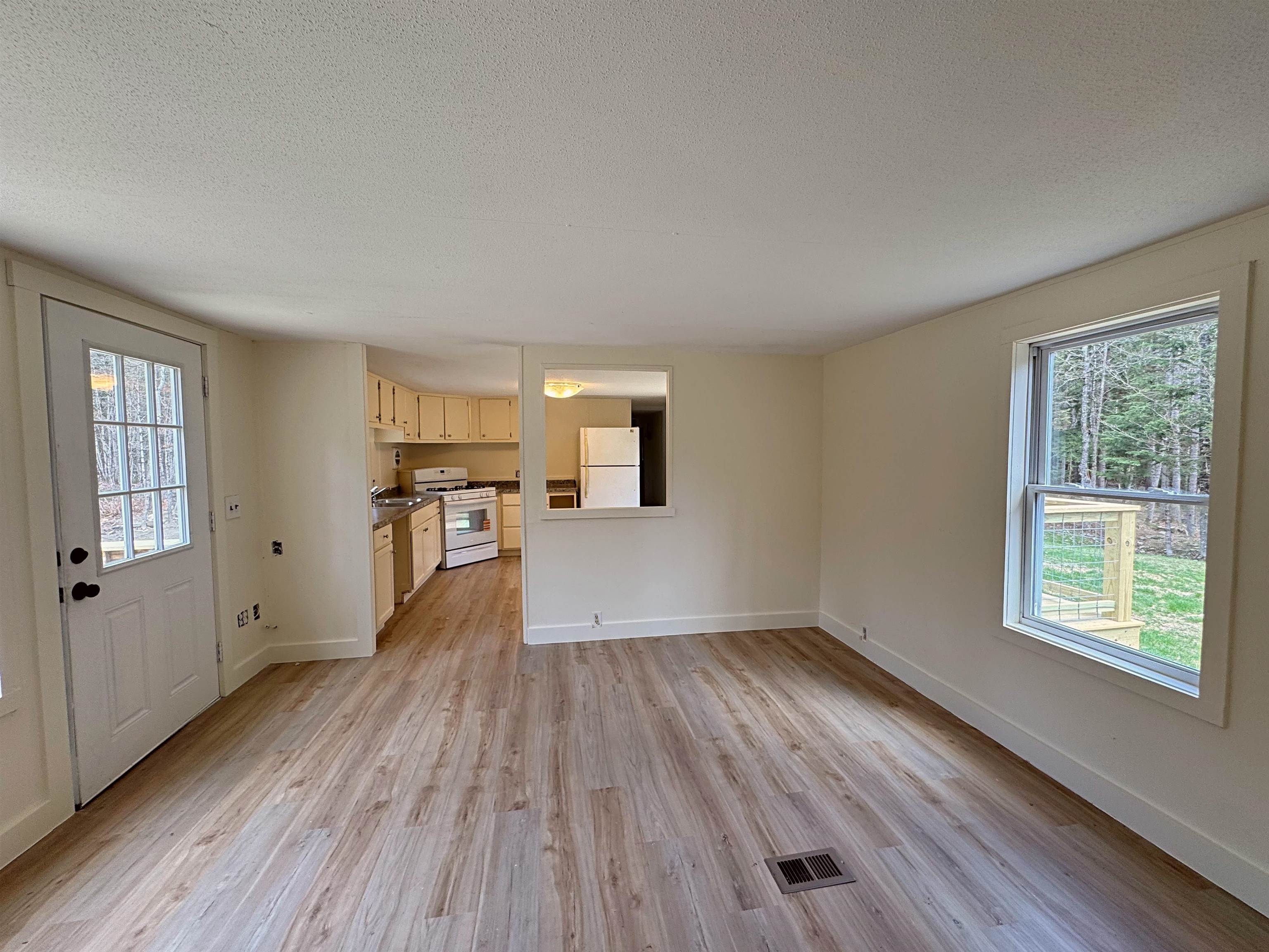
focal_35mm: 14
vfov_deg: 85.7
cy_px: 476
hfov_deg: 102.1
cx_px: 634
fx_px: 513
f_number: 2.2
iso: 64
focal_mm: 2.22
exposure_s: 1/120
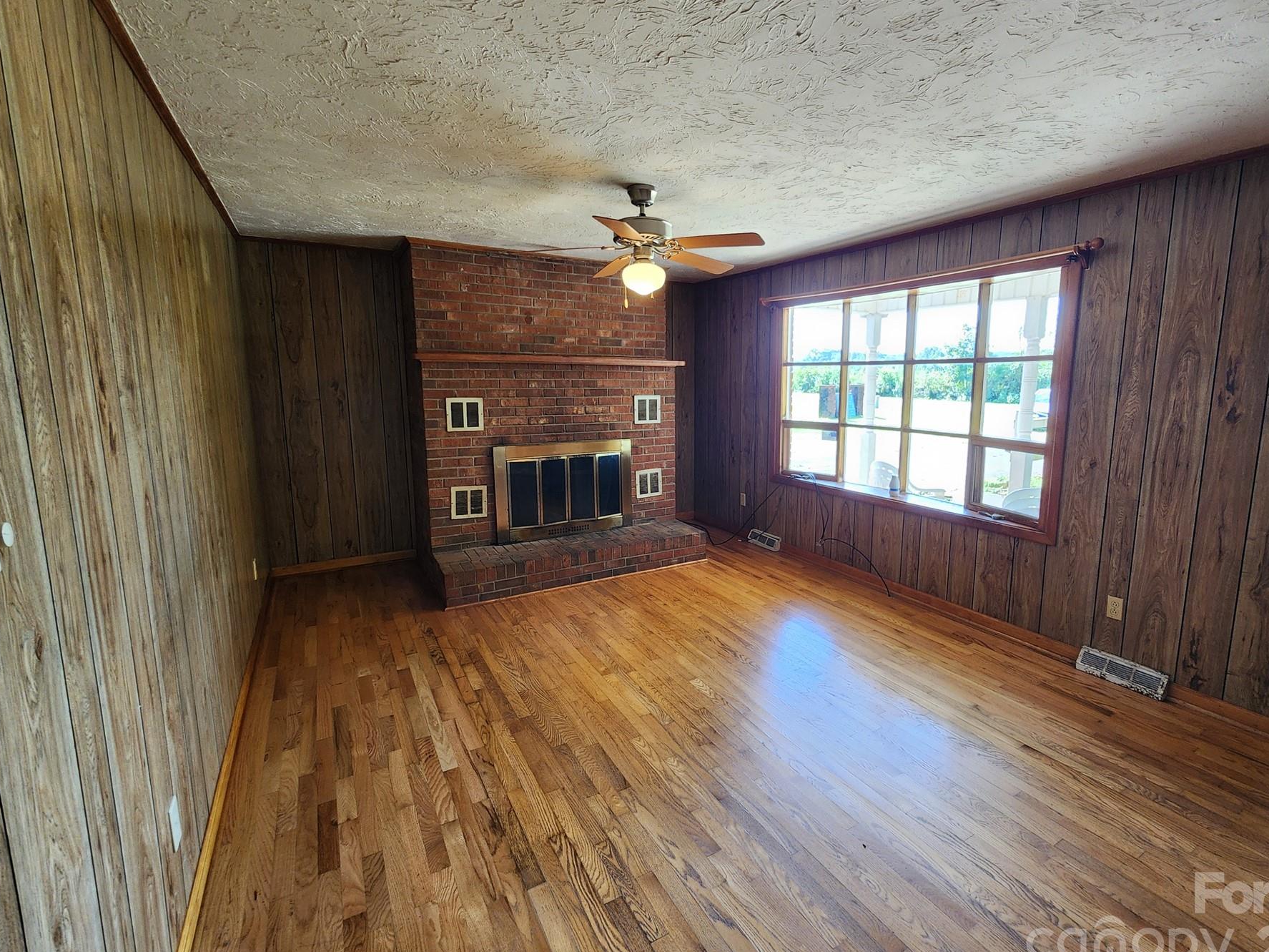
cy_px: 457
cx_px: 698
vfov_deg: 81.7
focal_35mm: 15
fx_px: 550
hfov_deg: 97.8
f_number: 2.2
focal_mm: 2.2
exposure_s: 1/60
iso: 160
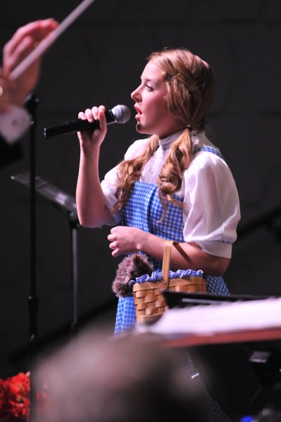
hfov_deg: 4.6
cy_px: 211
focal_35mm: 300
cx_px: 140
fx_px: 3518
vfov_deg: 6.9
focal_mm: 200
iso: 1600
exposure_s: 1/160
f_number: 2.8
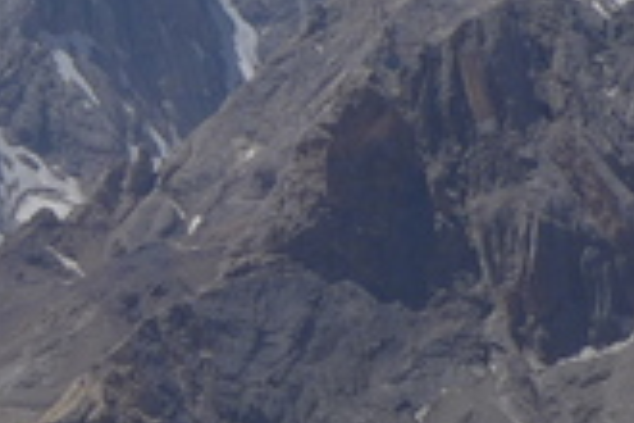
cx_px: -690
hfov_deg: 5.1
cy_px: 208
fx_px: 6921
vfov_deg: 3.5
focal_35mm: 393
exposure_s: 1/1600
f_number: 4
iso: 80
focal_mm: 17.7
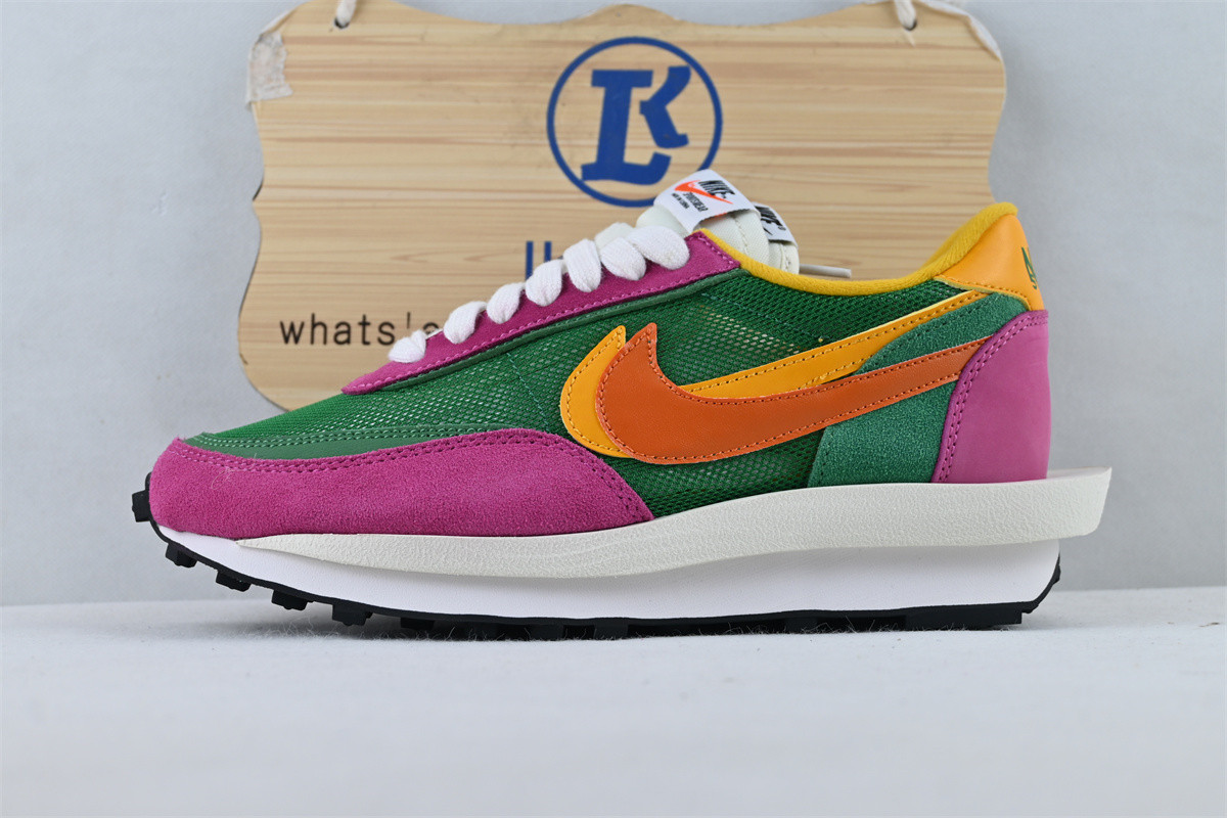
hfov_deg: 43.0
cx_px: 614
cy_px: 409
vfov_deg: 29.4
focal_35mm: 46
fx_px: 1559
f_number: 4.8
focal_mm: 30.5
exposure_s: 1/80
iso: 100
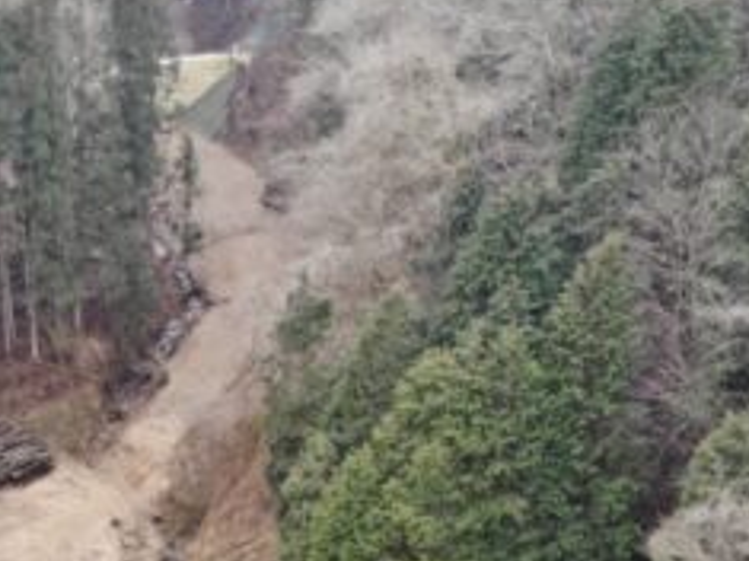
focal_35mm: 72
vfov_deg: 19.7
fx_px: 1557
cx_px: 151
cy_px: 594
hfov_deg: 26.5
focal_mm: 4.5
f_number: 2.8
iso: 200
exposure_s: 1/30
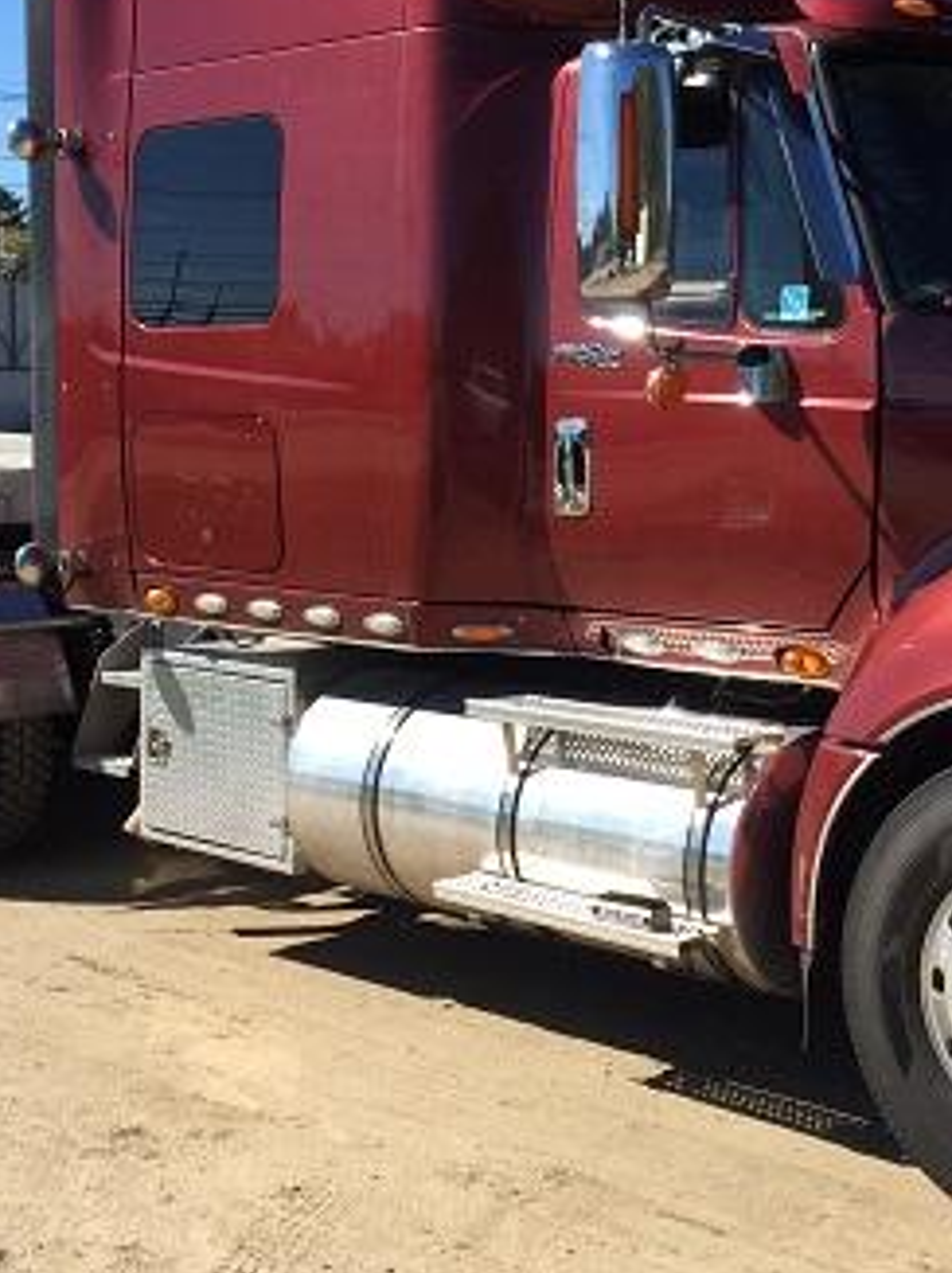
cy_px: 504
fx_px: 2093
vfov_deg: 33.7
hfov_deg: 25.2
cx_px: 769
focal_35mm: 57
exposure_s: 1/1236
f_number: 2.2
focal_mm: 4.15
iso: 32
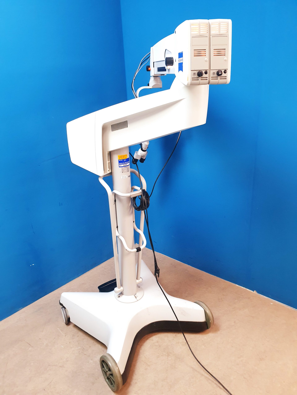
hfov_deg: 53.1
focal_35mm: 26
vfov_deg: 67.3
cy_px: 198
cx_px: 148
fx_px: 297
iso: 320
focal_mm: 4.3
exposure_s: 1/50
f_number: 2.4
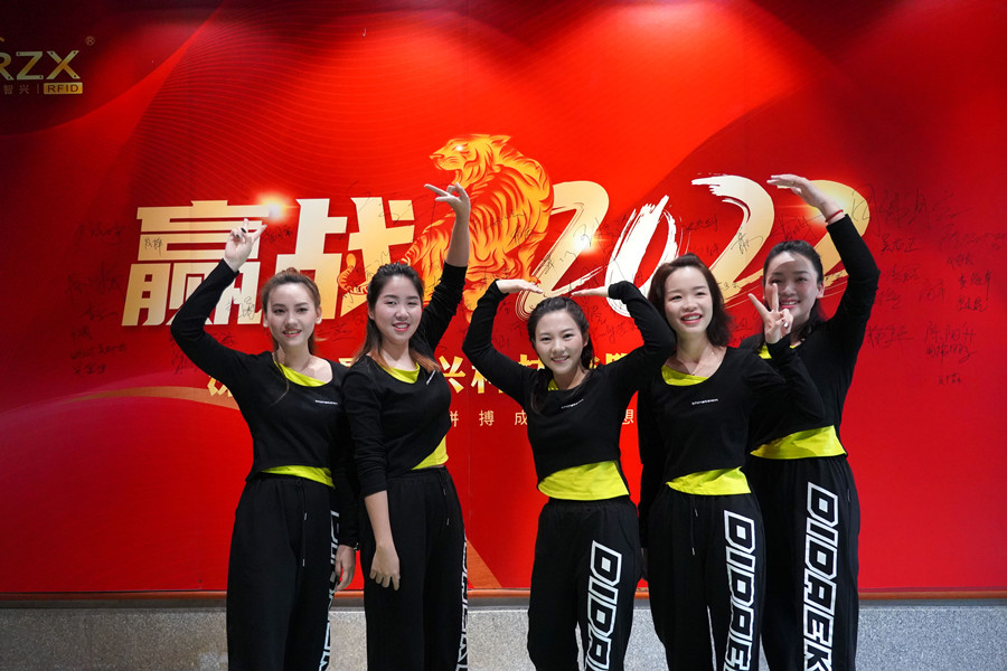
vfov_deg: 38.9
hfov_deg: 55.8
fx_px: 951
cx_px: 504
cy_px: 336
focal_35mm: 34
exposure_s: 1/160
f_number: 4
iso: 10000
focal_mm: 34
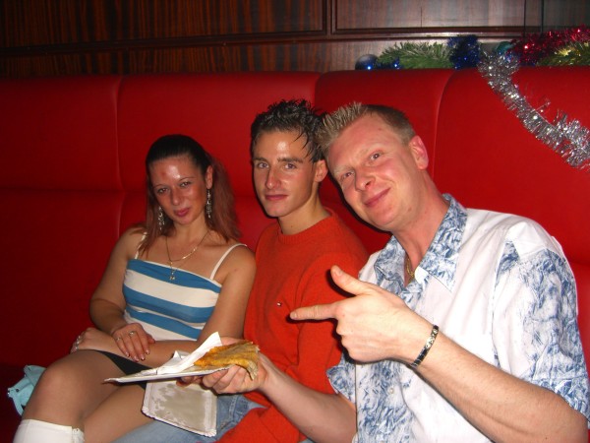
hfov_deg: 49.0
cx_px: 295
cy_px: 222
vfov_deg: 37.7
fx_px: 648
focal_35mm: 38
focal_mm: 7.9
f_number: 2.8
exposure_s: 1/60
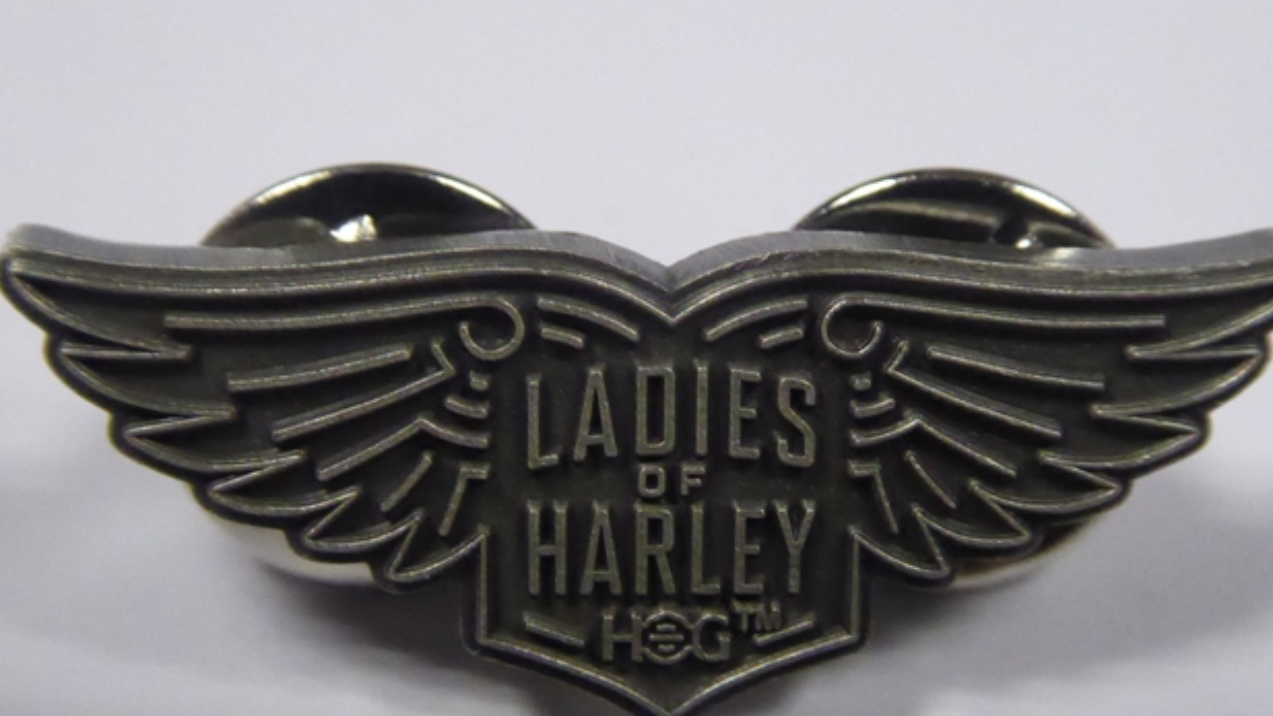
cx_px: 685
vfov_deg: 18.5
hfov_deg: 32.3
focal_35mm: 65
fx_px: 2194
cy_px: 421
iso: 1600
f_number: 3.9
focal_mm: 7.8
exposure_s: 1/200
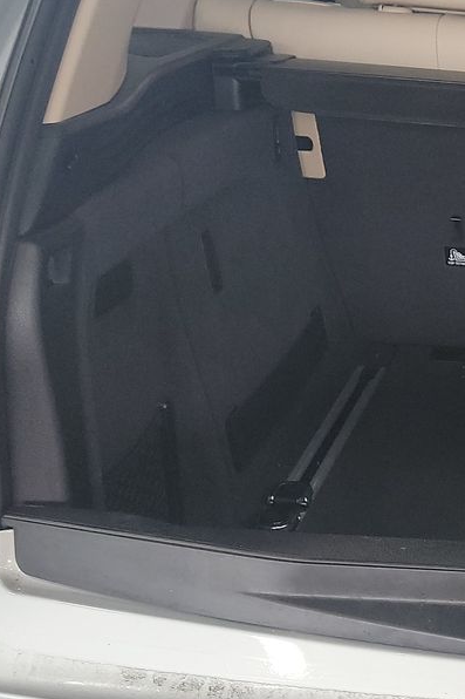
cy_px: 476
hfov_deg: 18.1
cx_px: 700
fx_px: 1299
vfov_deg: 29.8
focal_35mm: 67
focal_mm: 6.7
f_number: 1.8
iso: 484
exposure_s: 1/59
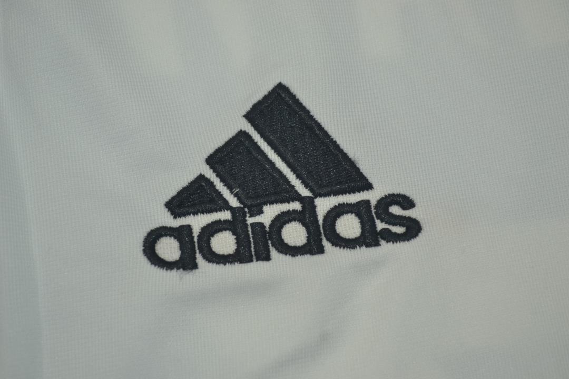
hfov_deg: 24.6
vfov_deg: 16.6
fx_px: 1304
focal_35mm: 82
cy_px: 190
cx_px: 284
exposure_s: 1/200
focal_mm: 55
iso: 200
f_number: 5.6
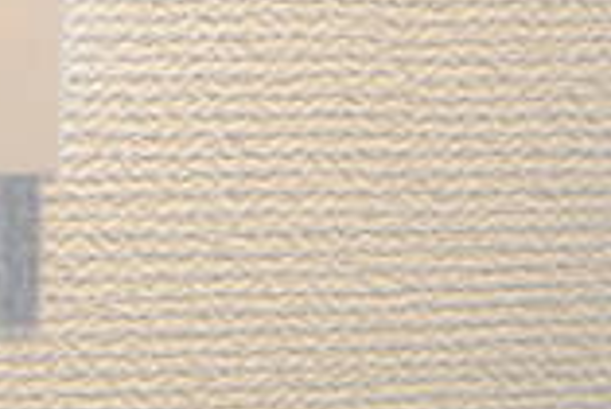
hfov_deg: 27.3
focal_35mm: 49
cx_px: -315
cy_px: -183
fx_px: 832
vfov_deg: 23.0
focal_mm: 8
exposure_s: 1/40
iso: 1600
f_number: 4.5
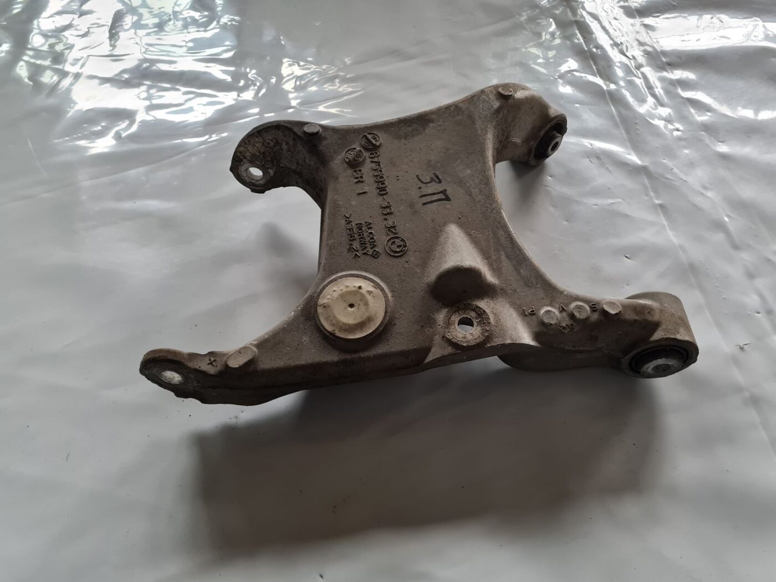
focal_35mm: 26
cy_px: 291
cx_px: 388
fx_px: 583
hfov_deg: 67.3
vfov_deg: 53.1
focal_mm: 5.4
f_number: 1.8
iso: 500
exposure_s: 1/50
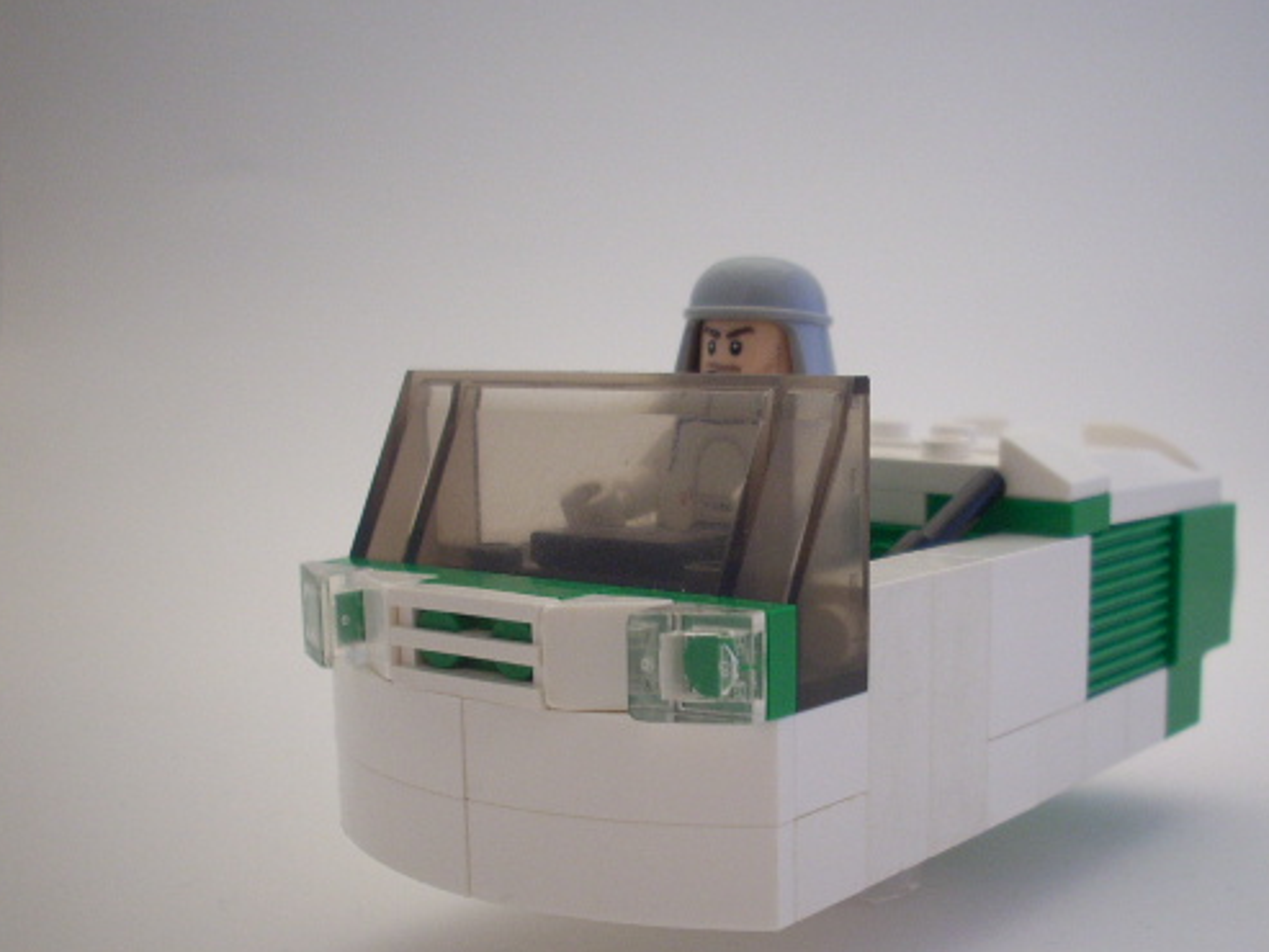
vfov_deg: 30.2
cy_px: 571
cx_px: 783
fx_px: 1760
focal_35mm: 48
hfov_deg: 39.4
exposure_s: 1/30
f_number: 2.8
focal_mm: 6.2
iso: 109
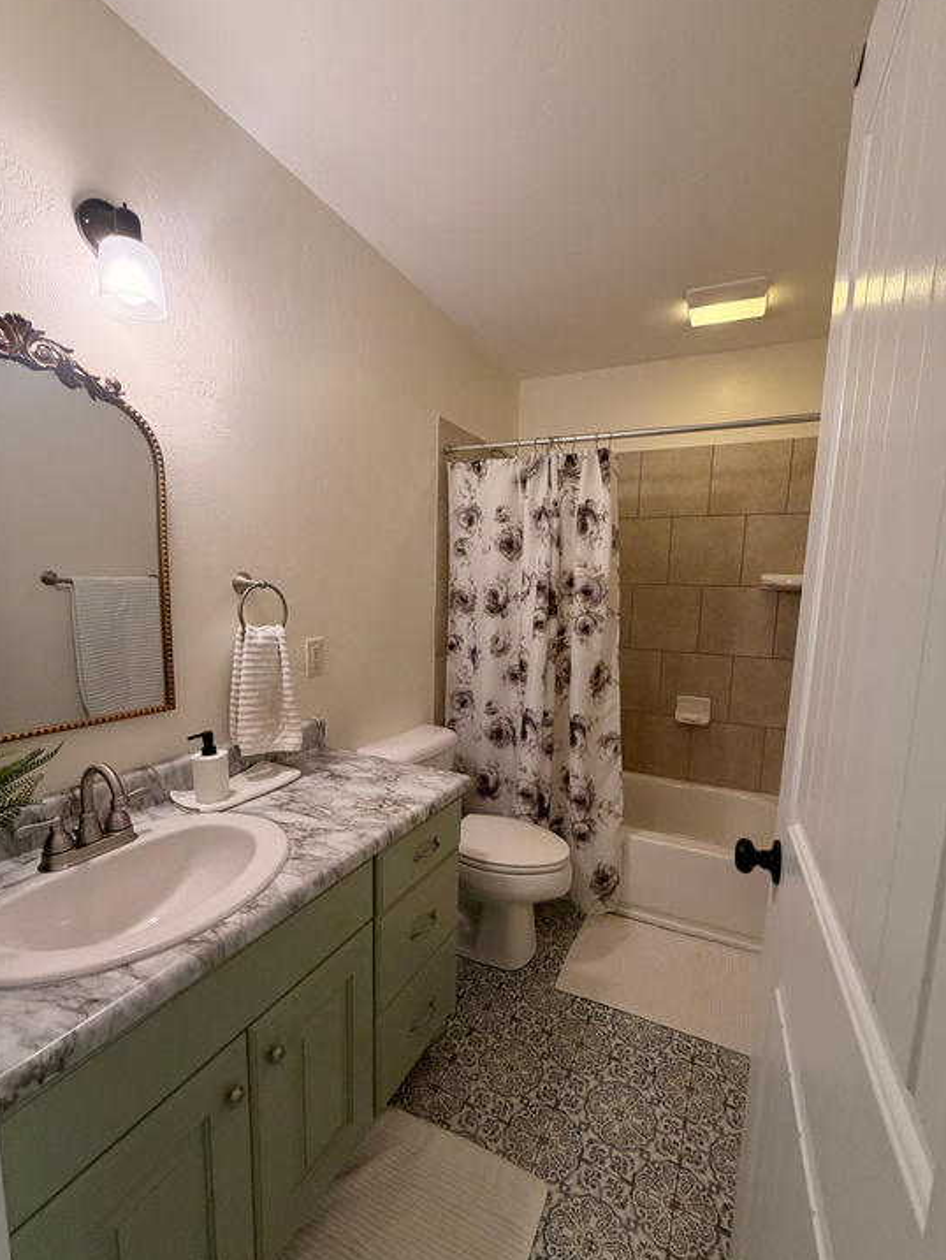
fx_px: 546
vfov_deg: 98.1
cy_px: 663
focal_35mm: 15
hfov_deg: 81.7
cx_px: 498
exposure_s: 1/60
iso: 250
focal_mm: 2.22
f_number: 2.2
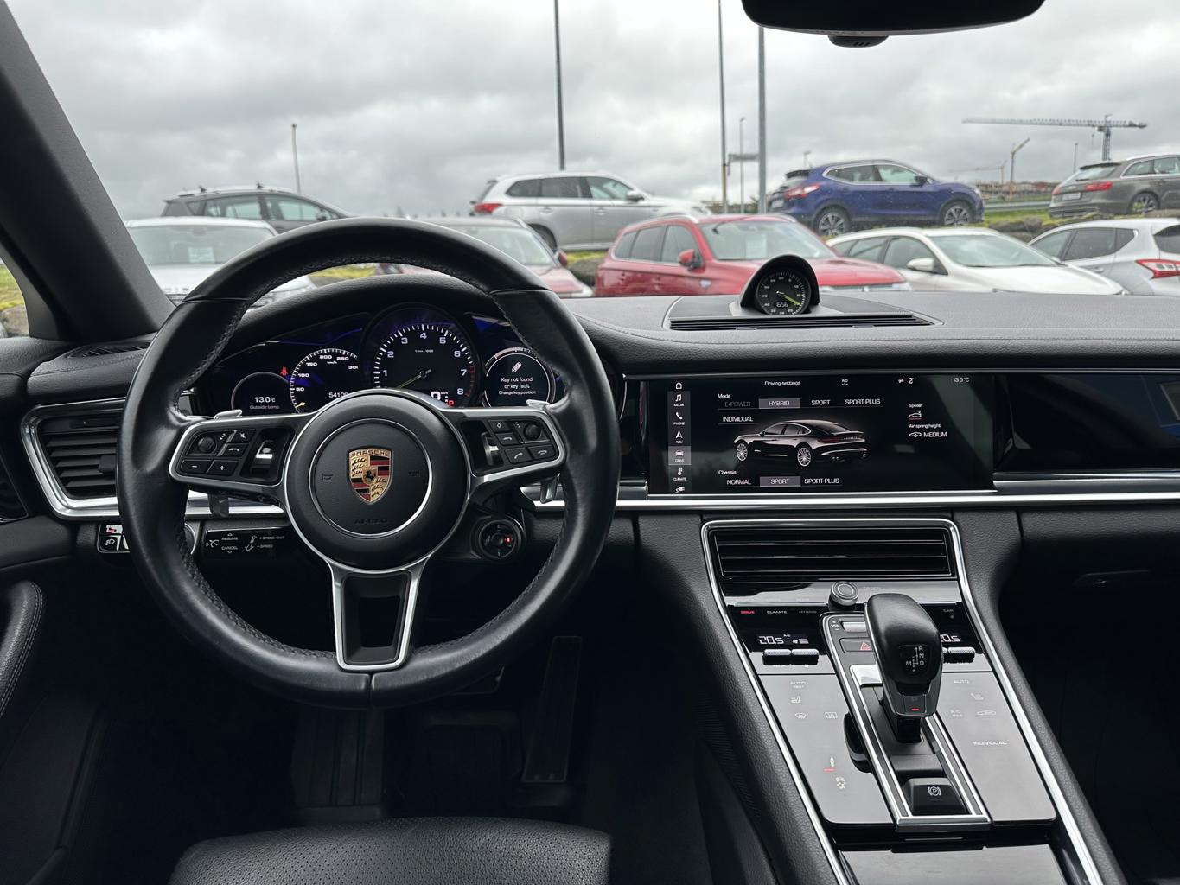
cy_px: 442
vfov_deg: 56.8
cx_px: 590
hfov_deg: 71.6
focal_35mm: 24
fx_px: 818
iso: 80
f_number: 1.78
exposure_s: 1/543
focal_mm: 6.86
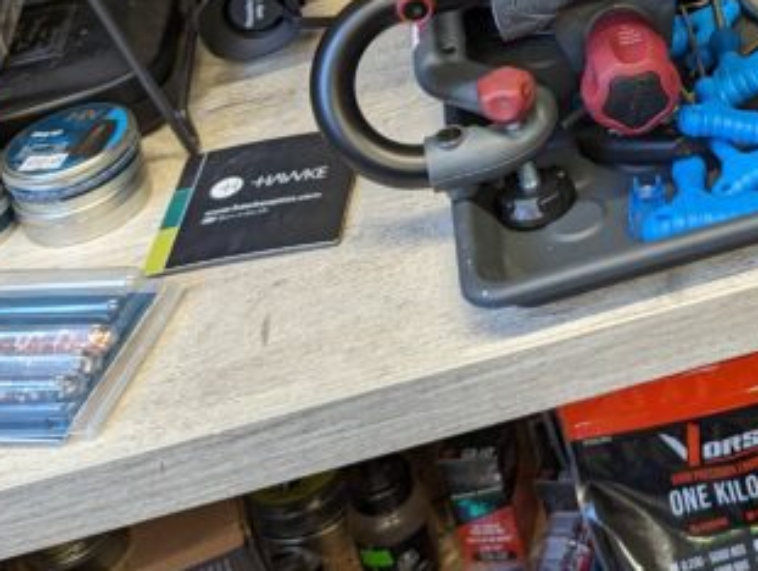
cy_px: -199
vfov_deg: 17.4
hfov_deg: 23.2
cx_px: 829
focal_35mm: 79
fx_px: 1732
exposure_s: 1/25
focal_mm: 6.81
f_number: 1.85
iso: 62
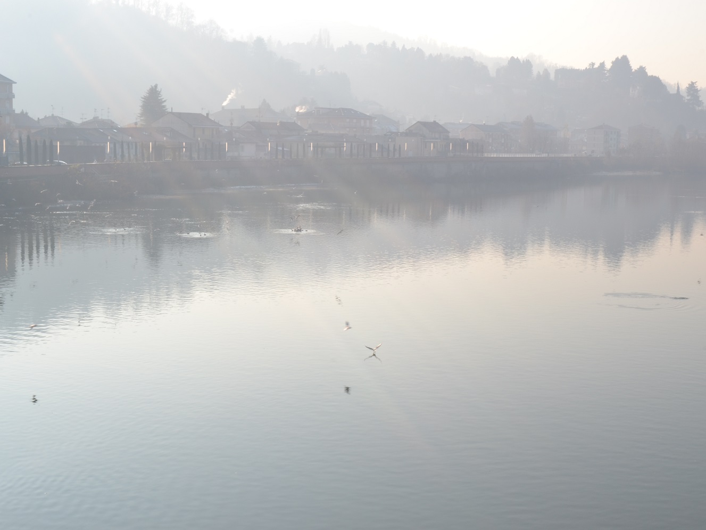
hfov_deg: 37.8
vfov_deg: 28.8
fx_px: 1031
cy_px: 264
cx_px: 382
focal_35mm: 51
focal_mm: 31
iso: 200
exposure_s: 1/60
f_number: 20
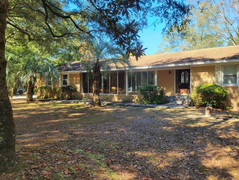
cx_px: 123
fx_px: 186
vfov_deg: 51.4
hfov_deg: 65.3
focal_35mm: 27
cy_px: 89
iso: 40
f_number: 1.8
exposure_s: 1/303
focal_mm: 5.4
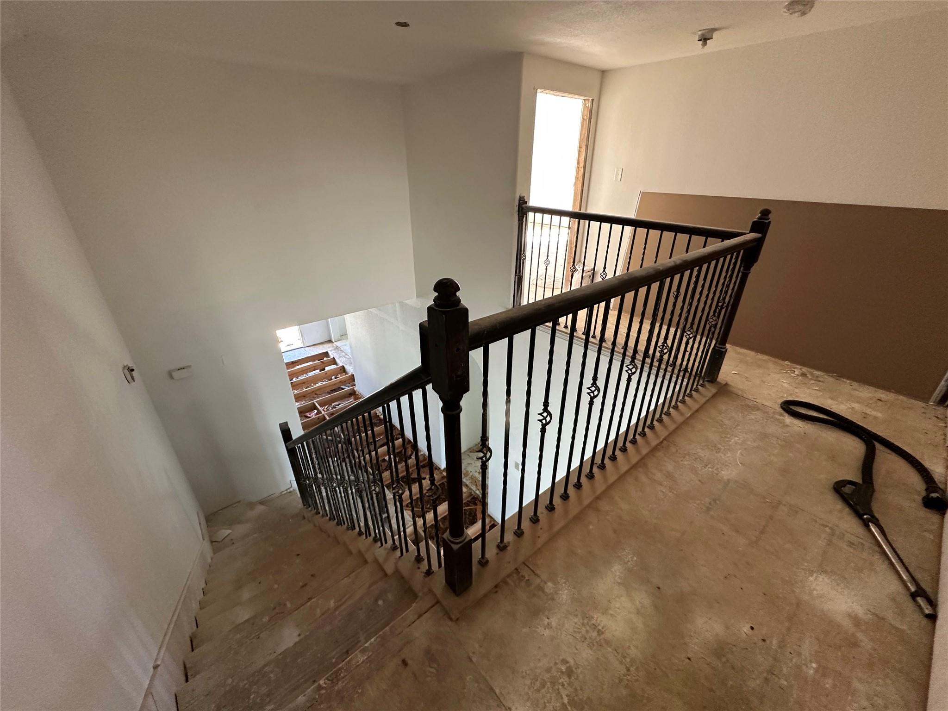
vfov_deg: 85.7
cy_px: 356
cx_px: 474
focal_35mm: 14
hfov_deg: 102.1
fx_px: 383
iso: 320
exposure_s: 1/76
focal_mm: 2.22
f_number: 2.2
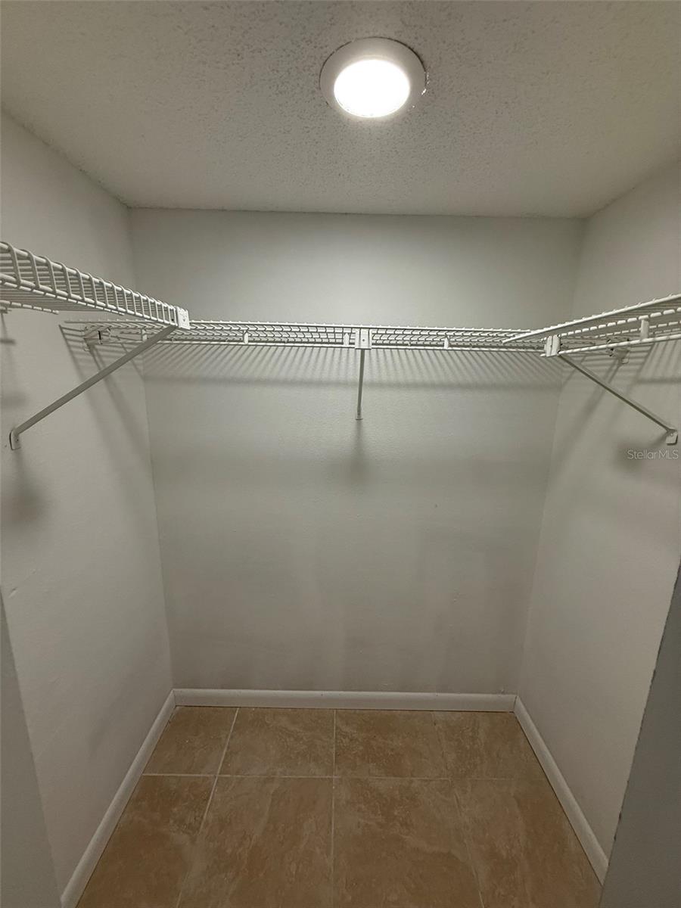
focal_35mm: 14
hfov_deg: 85.7
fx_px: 367
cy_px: 454
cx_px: 340
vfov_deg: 102.1
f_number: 2.2
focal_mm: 2.22
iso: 200
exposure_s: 1/60
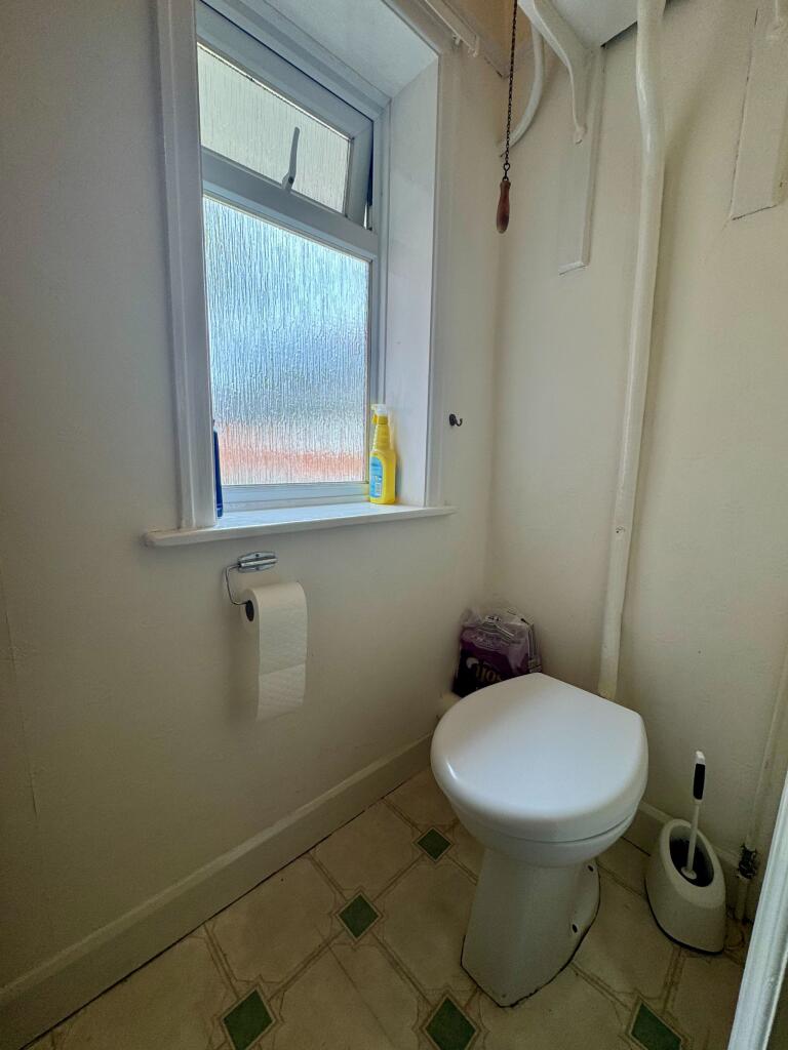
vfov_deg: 102.1
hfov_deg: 85.7
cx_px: 394
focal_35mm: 14
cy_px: 525
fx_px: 425
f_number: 2.2
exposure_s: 1/100
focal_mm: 2.22
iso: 50
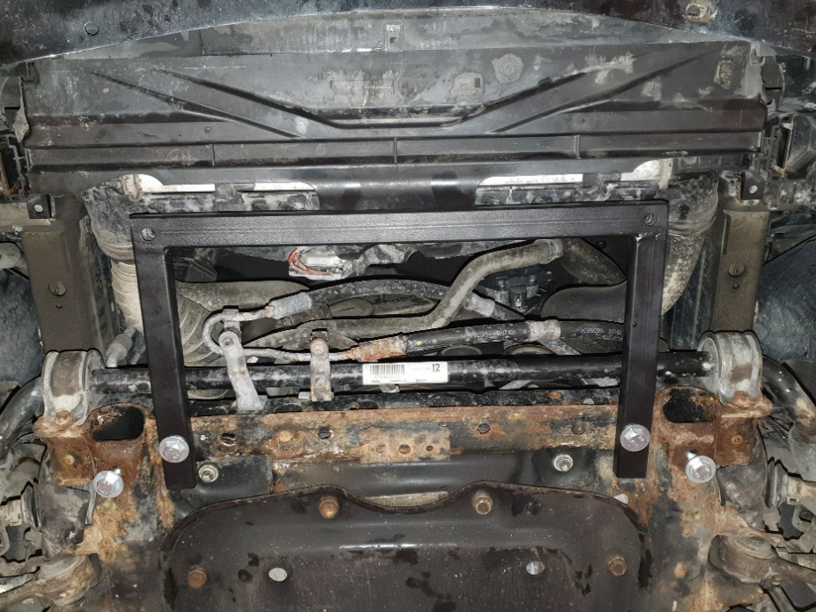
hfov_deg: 54.0
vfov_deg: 41.7
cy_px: 335
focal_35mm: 34
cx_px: 401
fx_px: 801
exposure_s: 1/19
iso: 125
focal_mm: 4.32
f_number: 1.5
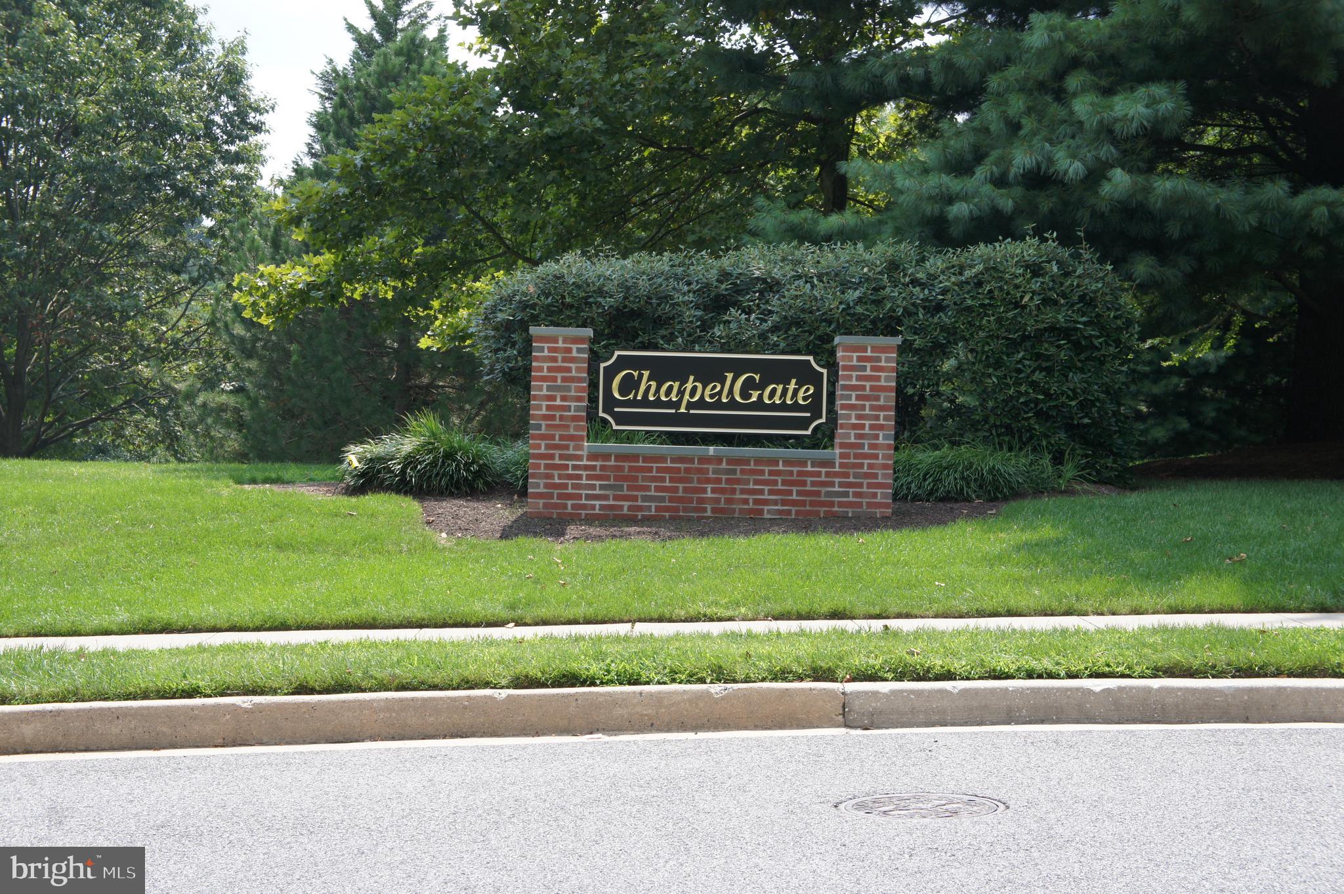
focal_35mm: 58
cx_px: 672
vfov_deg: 23.1
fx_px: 2182
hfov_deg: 34.2
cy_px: 447
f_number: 8
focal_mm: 39
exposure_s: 1/200
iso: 200
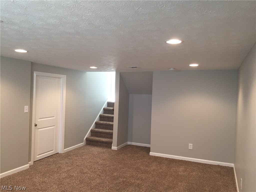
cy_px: 96
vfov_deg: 48.2
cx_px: 128
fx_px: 214
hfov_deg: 61.7
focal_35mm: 29
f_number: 2.2
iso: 100
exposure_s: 1/30
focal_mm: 4.15
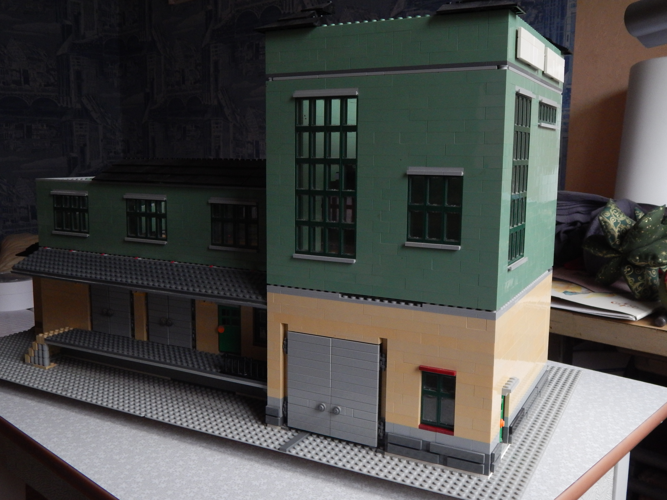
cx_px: 334
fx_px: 674
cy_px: 250
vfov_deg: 40.7
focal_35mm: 35
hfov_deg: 52.6
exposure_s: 1/25
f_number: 3.3
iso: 400
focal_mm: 6.1
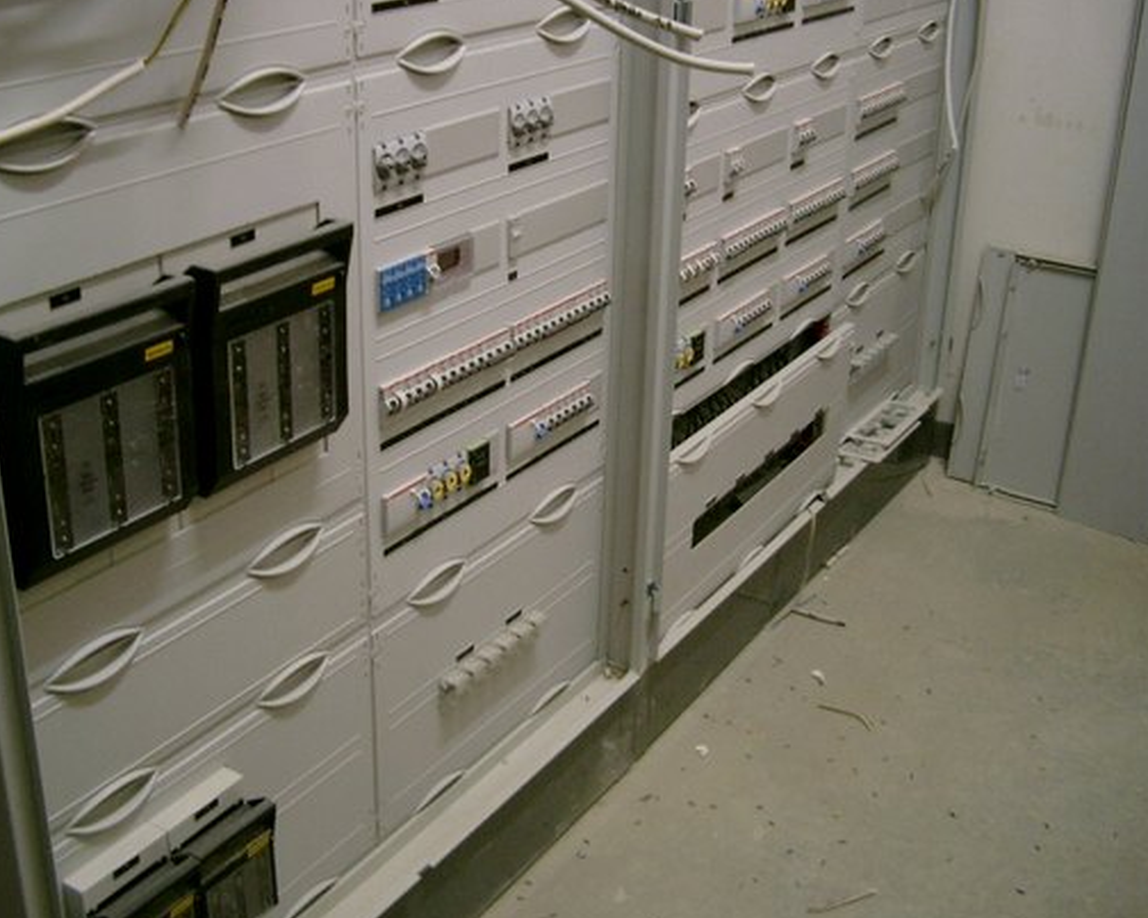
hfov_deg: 42.8
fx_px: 1461
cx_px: 508
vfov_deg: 34.9
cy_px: 424
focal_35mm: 43
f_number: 2.6
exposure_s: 1/13
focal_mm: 7.6
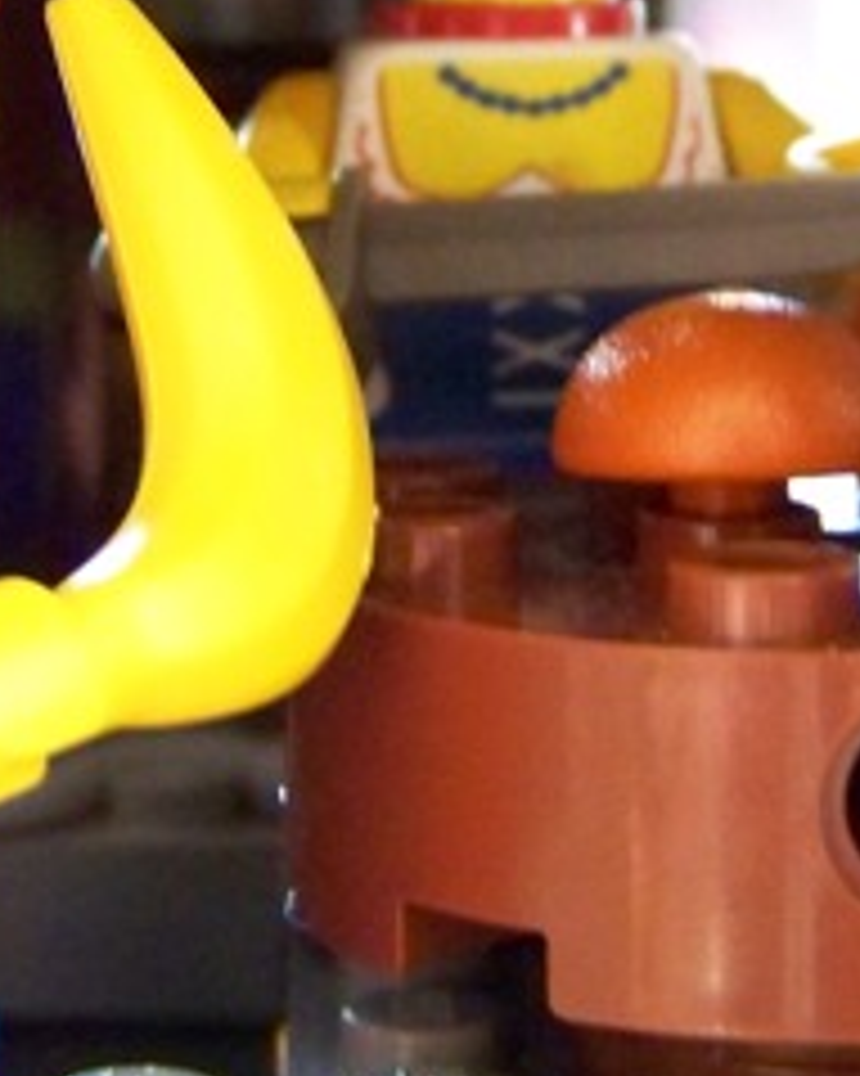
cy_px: 113
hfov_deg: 12.4
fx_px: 3948
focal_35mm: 124
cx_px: 374
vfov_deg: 15.3
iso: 400
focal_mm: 6.3
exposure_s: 1/15
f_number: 2.8
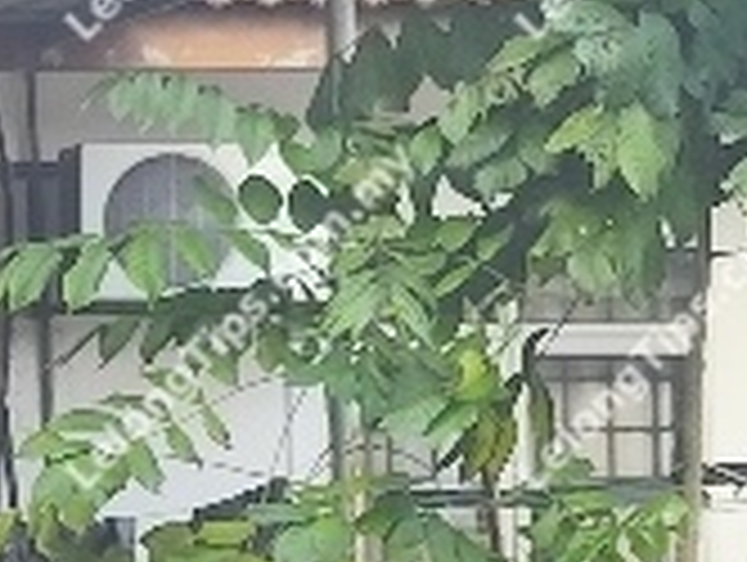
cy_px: 582
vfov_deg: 9.8
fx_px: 3263
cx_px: -680
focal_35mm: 151
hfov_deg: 11.8
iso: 64
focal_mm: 6.19
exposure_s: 1/120
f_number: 1.65
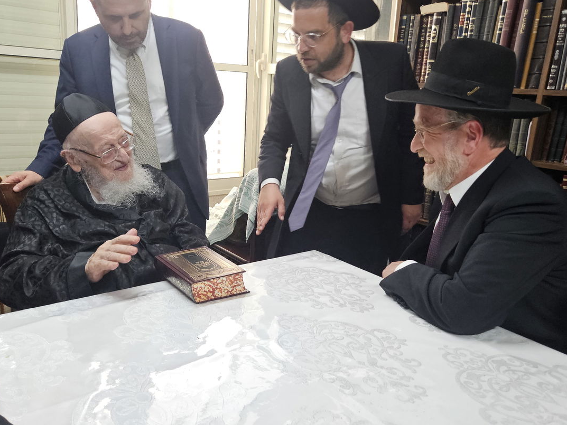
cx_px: 271
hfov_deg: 59.9
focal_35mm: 30
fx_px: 491
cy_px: 213
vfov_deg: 46.8
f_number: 1.8
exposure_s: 1/100
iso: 320
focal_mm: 5.4
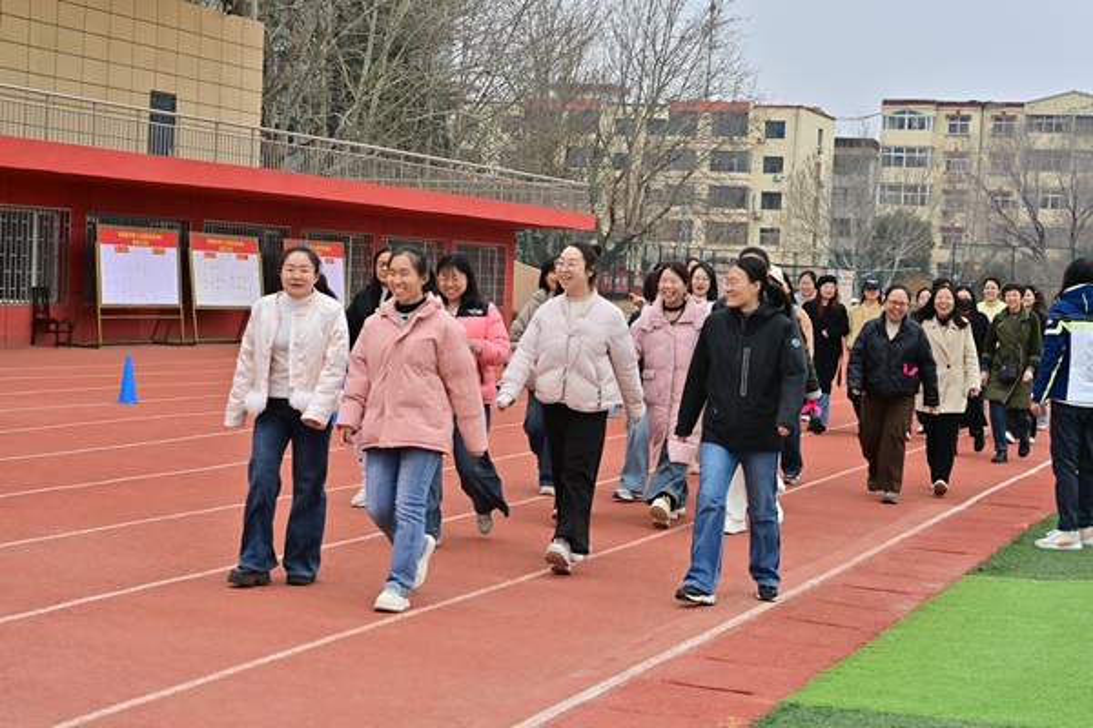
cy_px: 364
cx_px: 546
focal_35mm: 70
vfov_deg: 19.5
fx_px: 2125
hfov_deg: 28.8
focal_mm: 70
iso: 640
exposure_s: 1/1000
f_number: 7.1
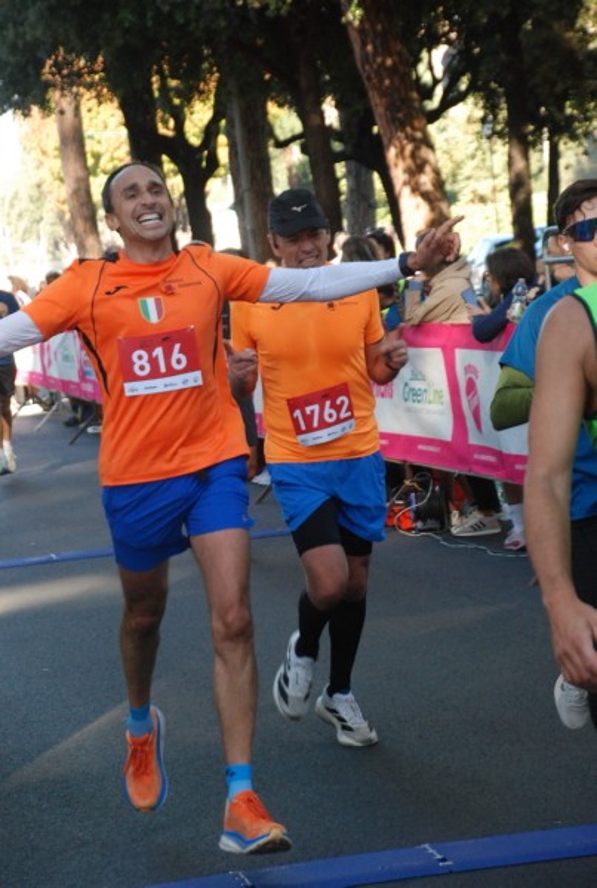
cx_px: 298
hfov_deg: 12.2
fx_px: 2784
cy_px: 444
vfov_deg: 18.1
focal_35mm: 112
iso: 1000
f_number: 5.6
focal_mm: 75
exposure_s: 1/250
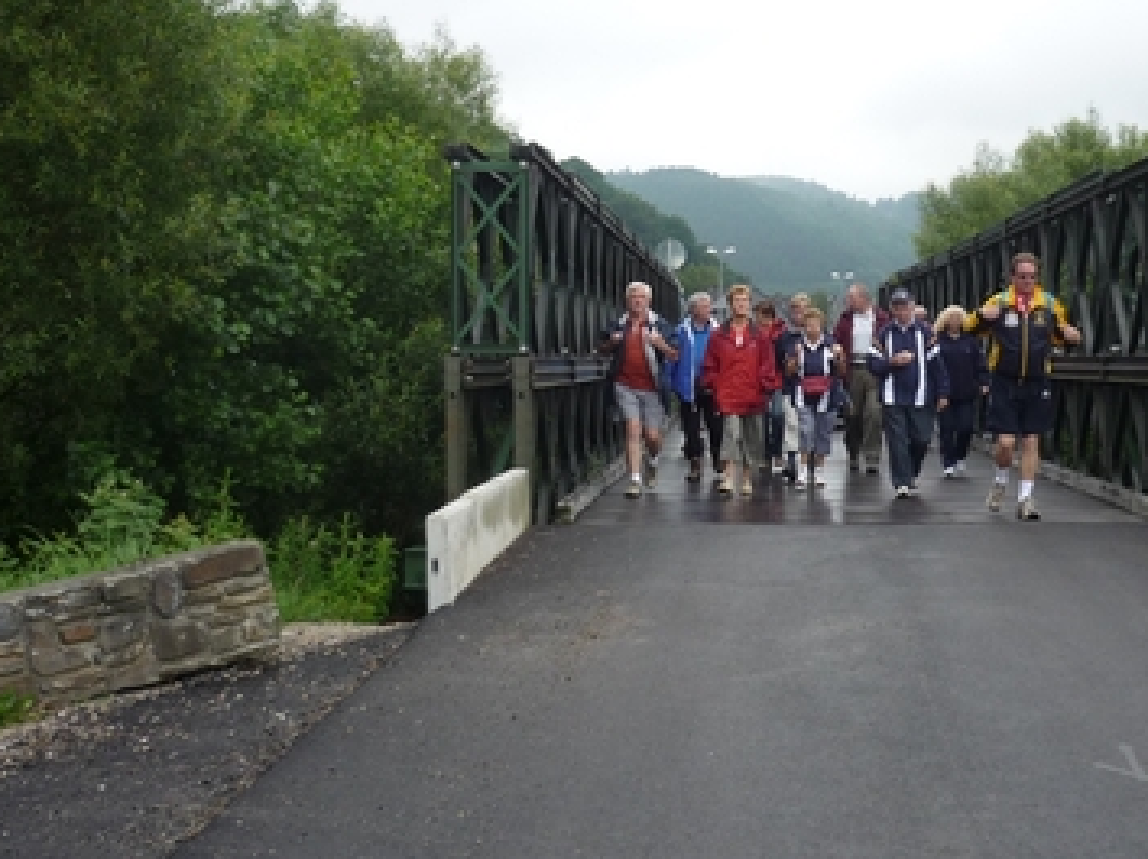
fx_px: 1856
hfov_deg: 34.2
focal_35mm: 56
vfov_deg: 26.0
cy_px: 321
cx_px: 704
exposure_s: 1/320
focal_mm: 5.5
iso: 100
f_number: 2.8
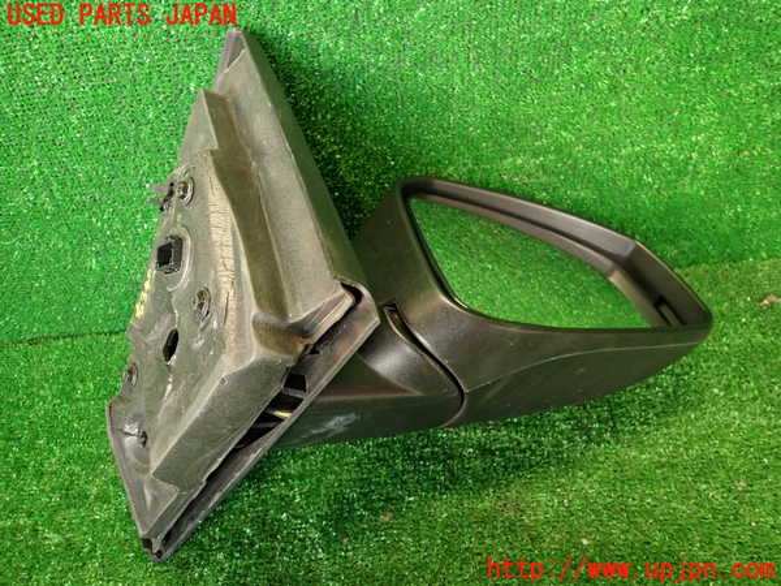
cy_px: 293
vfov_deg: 54.9
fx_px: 564
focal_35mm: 25
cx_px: 390
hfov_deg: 69.4
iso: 200
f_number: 2
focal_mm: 4.5
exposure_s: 1/30
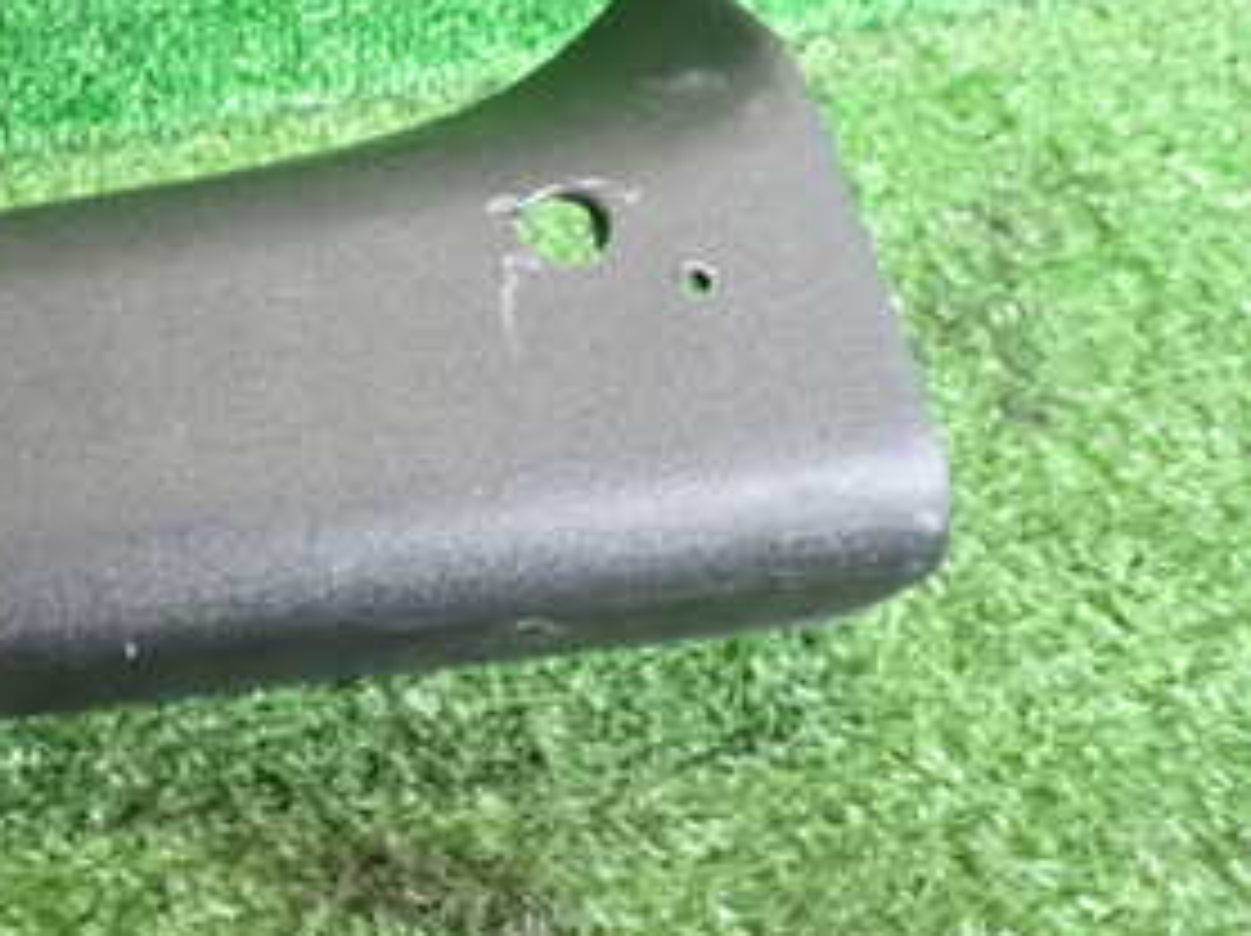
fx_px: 1950
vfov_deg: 26.8
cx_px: -76
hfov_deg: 32.0
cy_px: 284
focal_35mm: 54
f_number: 2.8
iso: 1250
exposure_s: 1/100
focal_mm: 4.5
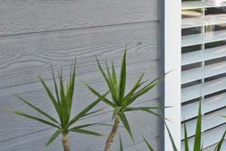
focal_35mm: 89
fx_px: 559
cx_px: 359
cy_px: -8
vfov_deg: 15.1
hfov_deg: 19.3
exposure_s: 1/15
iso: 100
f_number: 7.1
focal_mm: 22
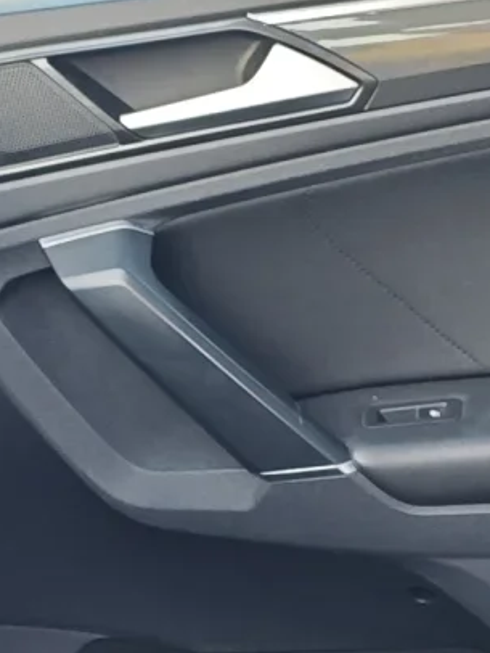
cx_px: 890
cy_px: 1271
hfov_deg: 9.7
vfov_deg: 12.2
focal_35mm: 145
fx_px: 2734
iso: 100
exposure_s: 1/54.8
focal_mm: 6.55
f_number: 1.6
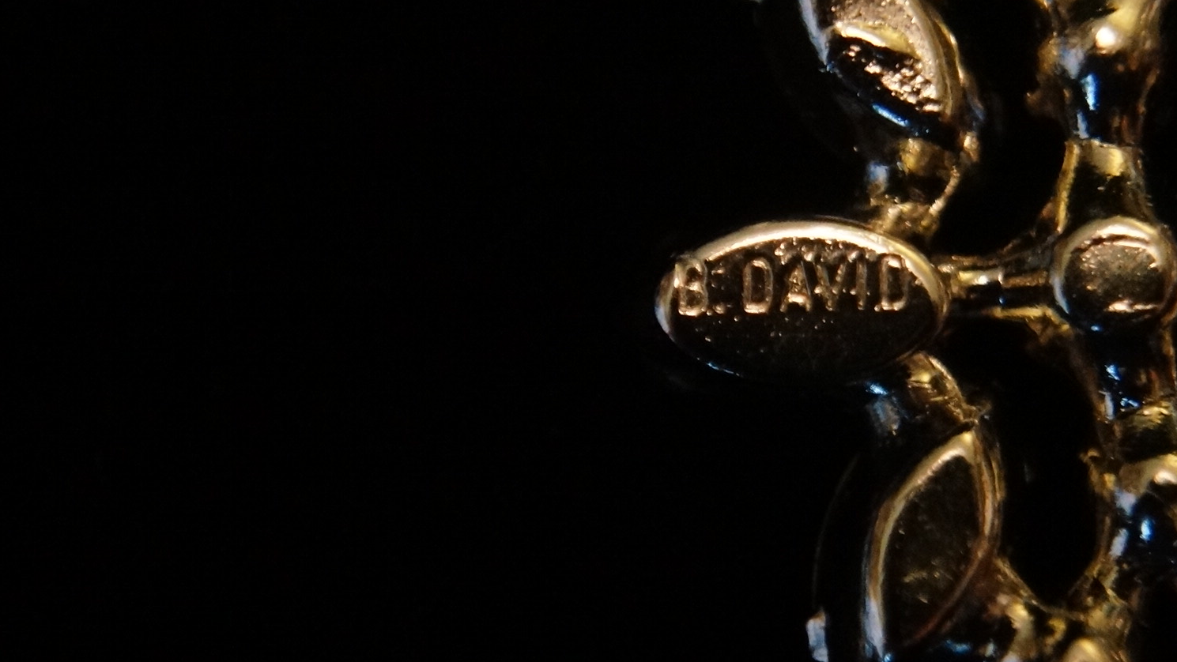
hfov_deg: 15.1
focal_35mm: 142
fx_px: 4428
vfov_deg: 8.6
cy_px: 268
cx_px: 824
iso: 3200
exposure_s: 1/50
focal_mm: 55
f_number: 5.6
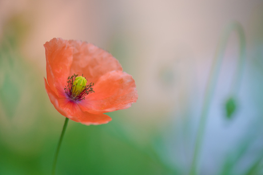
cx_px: 132
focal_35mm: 158
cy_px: 88
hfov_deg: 13.0
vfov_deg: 8.7
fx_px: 1151
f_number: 3.2
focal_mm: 105
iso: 250
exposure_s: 1/1600
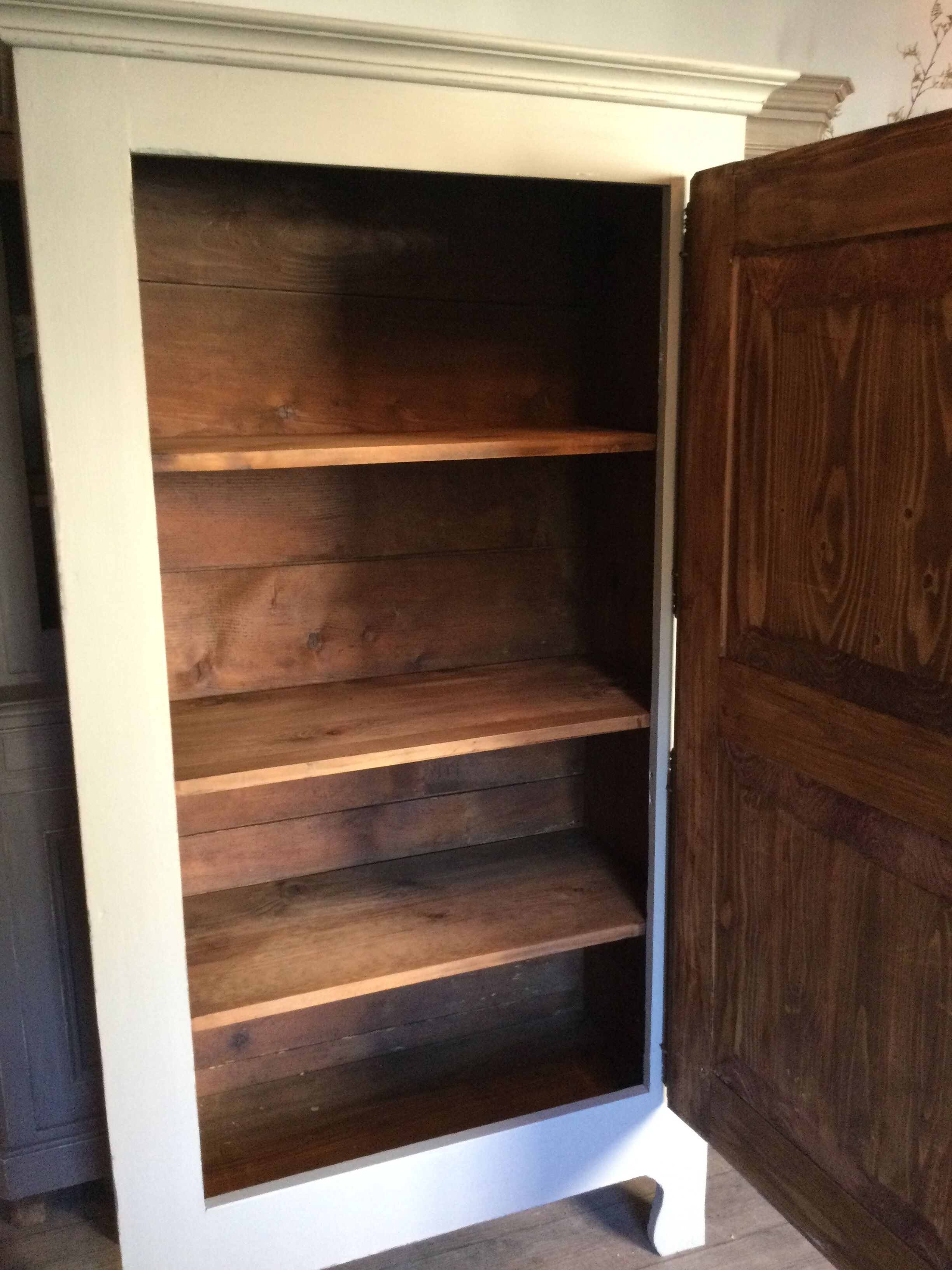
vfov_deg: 58.4
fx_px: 1137
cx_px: 476
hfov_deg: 45.4
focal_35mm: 31
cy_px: 635
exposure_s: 1/20
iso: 250
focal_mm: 3.3
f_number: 2.4
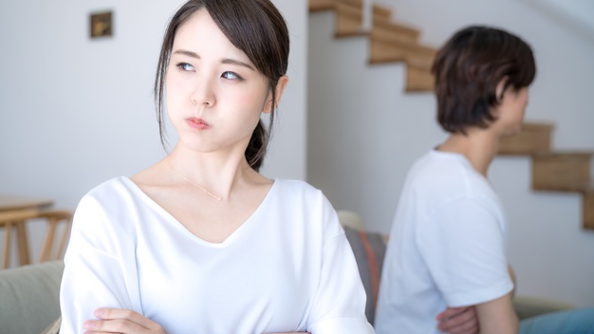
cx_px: 292
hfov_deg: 44.6
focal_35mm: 46
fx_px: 724
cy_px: 139
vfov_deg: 25.9
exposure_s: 1/125
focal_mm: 43
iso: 100
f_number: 2.8
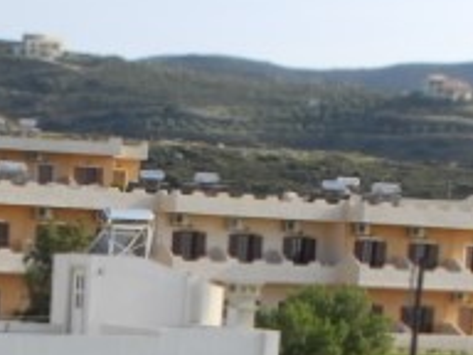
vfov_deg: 11.3
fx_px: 1672
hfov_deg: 15.7
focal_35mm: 122
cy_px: 614
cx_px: -34
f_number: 10
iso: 100
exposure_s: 1/100
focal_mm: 17
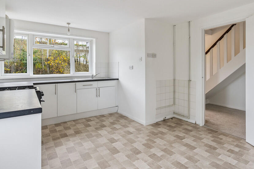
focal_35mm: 21
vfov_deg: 59.1
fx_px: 148
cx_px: 140
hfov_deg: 81.0
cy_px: 69
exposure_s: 1/60
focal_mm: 17
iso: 800
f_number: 6.3
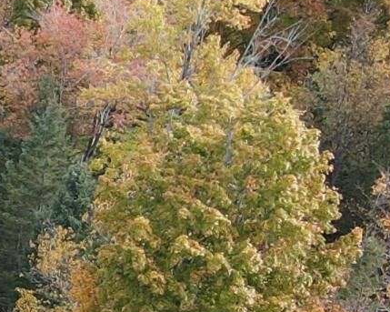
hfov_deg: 10.2
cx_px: -549
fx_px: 1893
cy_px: 471
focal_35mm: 164
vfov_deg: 9.2
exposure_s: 1/80
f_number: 2.8
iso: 100
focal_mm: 4.5
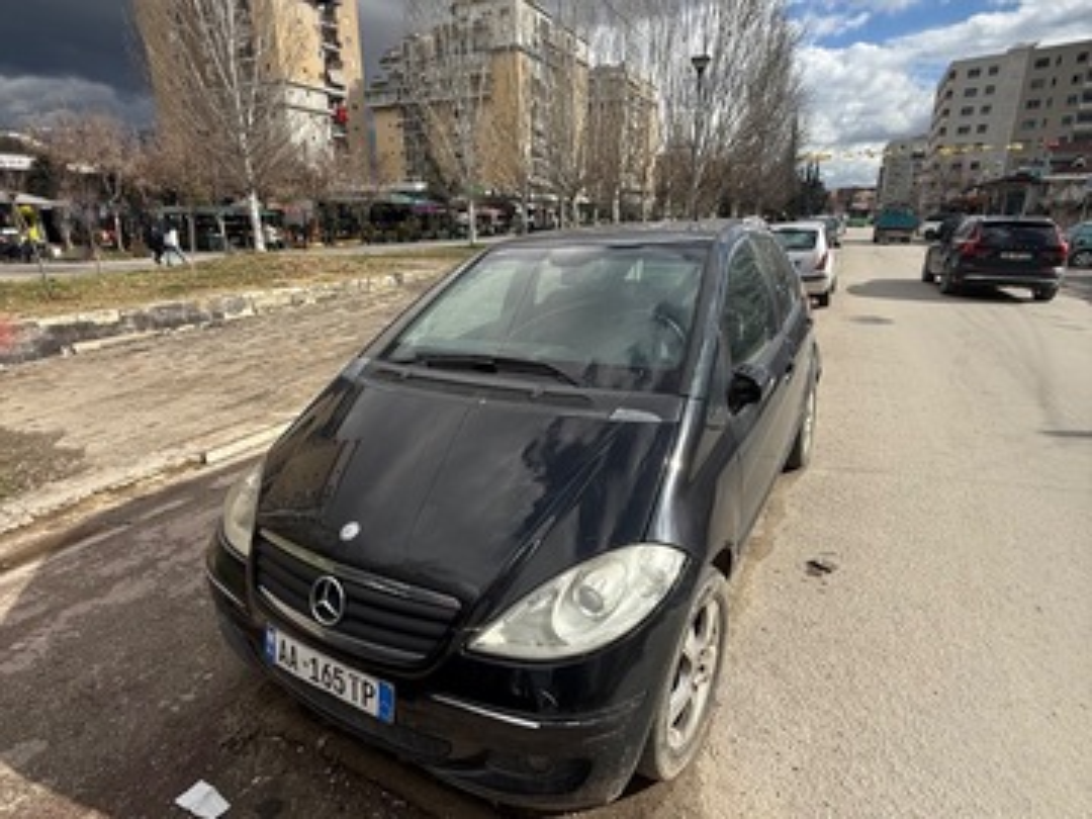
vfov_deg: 85.7
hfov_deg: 102.1
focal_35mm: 14
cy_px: 410
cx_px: 546
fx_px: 442
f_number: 2.2
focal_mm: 2.22
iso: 50
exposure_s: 1/1339
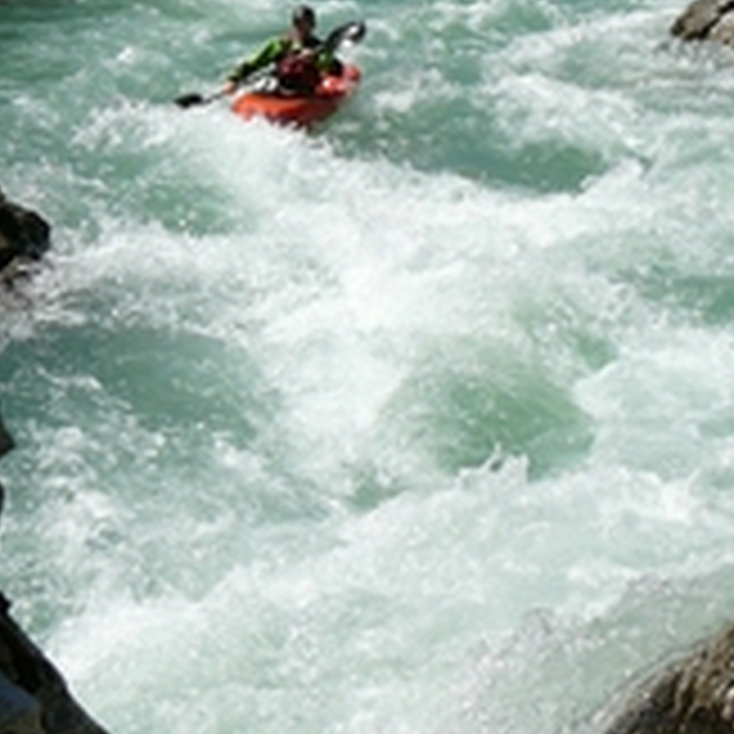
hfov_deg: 20.9
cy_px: 52
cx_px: 561
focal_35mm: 82
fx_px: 1967
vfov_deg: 20.6
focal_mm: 5.2
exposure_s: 1/800
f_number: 5
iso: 100
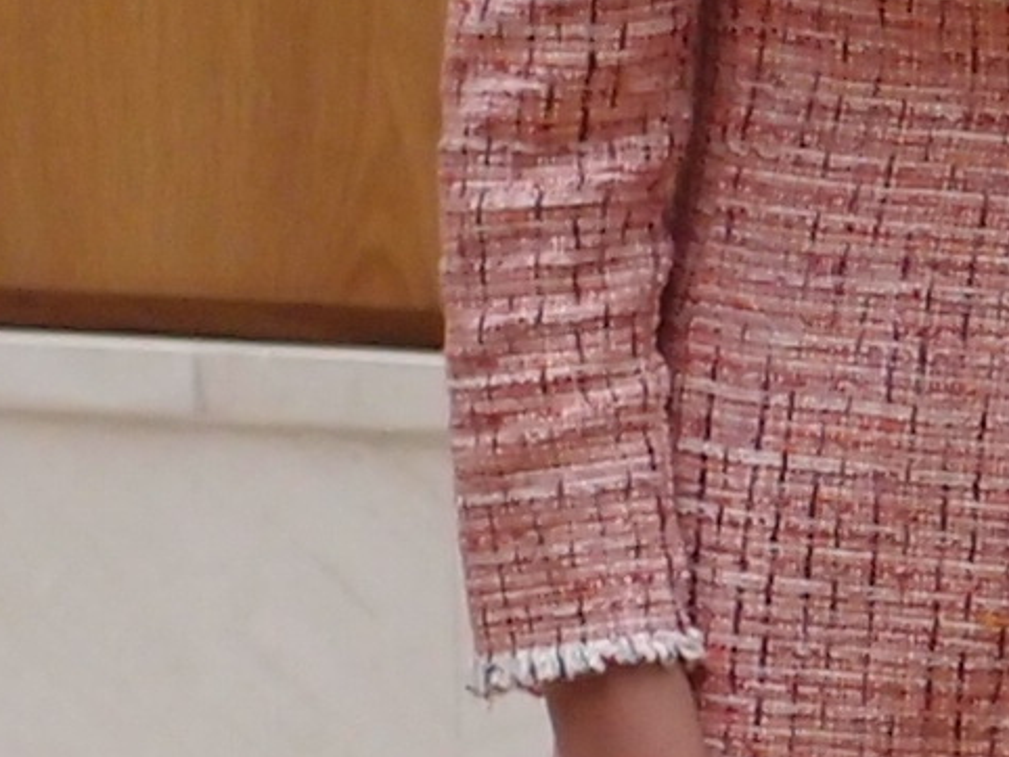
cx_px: 2014
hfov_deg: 2.8
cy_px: 525
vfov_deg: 2.1
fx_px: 20297
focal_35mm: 696
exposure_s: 1/200
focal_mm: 19.84
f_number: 2.4
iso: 160
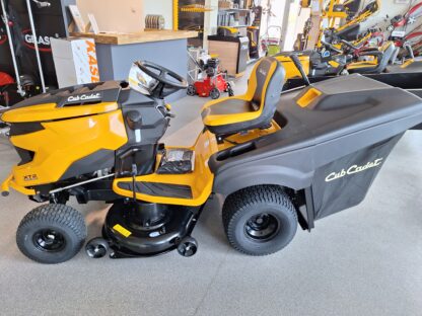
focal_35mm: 23
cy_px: 158
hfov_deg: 73.9
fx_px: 280
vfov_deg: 58.9
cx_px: 211
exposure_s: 1/50
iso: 80
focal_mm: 5.54
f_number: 1.8
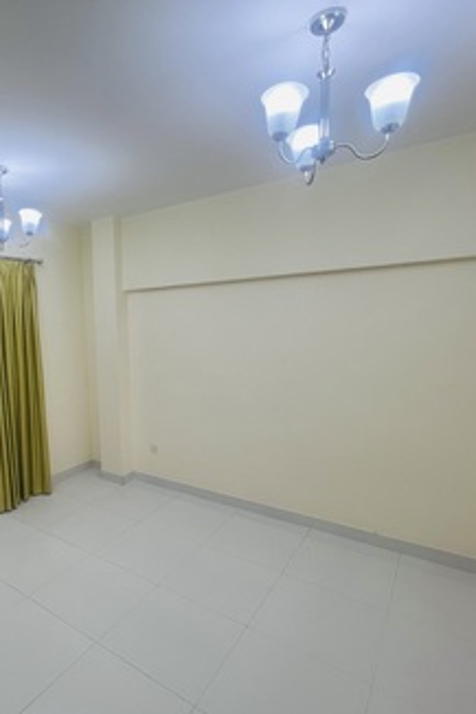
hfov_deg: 60.8
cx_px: 115
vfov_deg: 86.8
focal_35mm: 19
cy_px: 372
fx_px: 376
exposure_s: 1/100
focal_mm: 1.57
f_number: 1.8
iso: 125
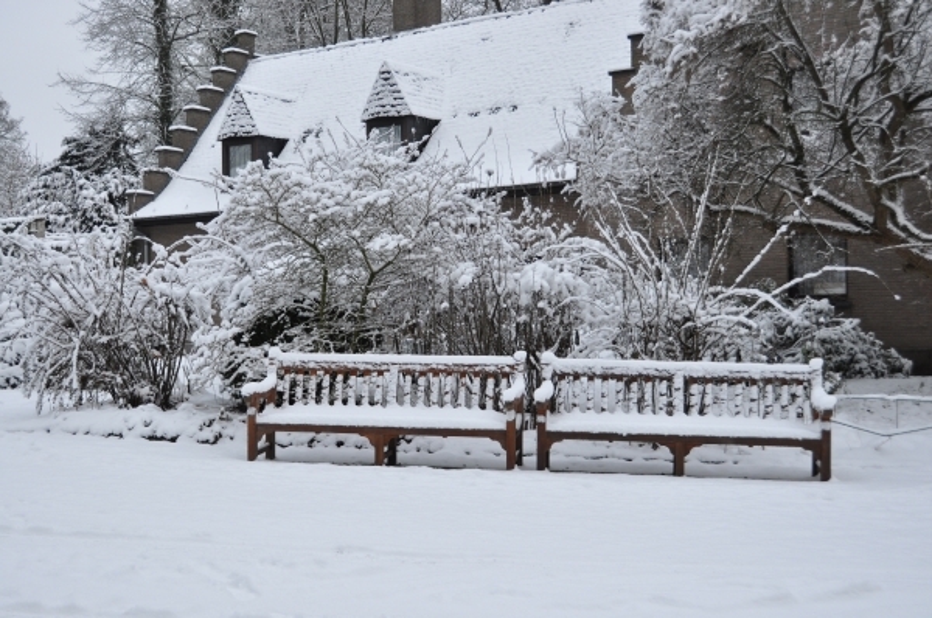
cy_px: 309
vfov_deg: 28.8
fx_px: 1202
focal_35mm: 46
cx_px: 466
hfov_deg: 42.4
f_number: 5
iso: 400
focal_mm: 31
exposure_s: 1/100
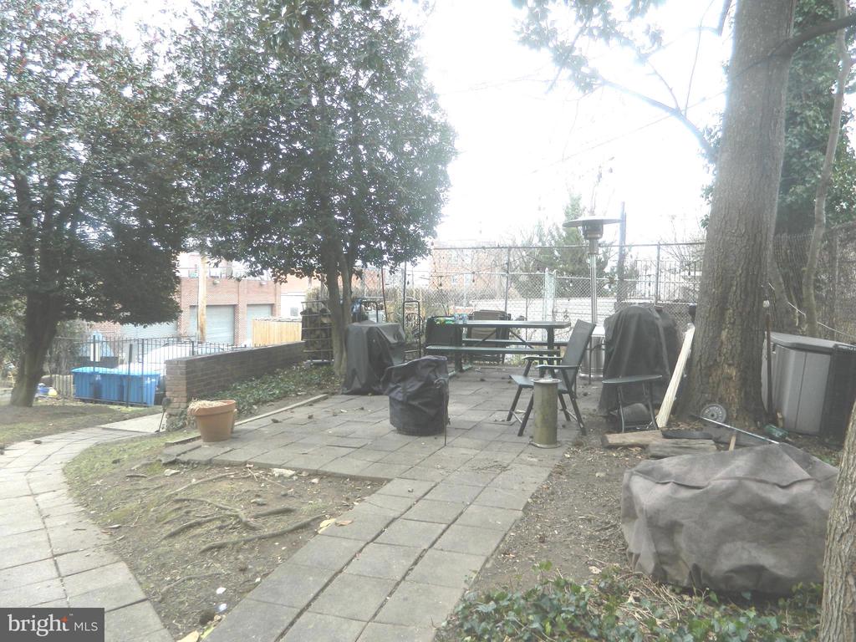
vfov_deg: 54.9
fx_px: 618
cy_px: 321
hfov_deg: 69.4
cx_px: 428
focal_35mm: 25
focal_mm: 4.5
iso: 80
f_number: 3.1
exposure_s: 1/50
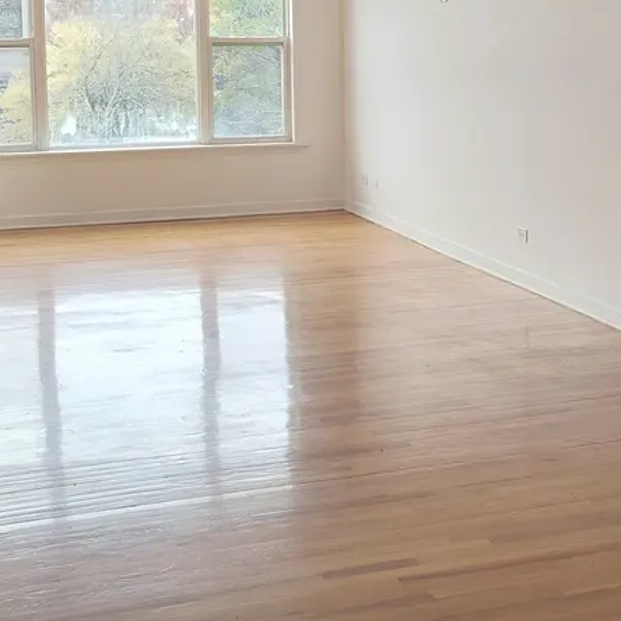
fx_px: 1340
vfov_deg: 25.8
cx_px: 408
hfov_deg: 26.0
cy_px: 164
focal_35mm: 66
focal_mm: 5.56
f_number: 1.8
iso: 161
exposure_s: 1/200
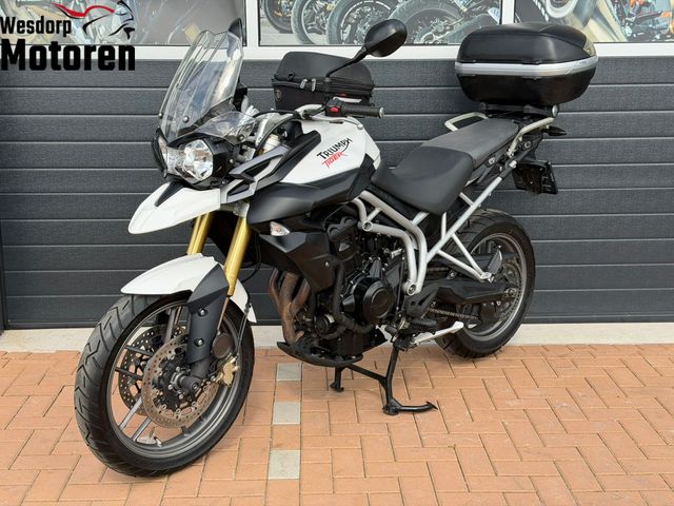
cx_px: 337
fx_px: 935
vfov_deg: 30.3
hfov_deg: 39.7
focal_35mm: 48
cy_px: 253
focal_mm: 6.76
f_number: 1.78
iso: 64
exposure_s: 1/1070
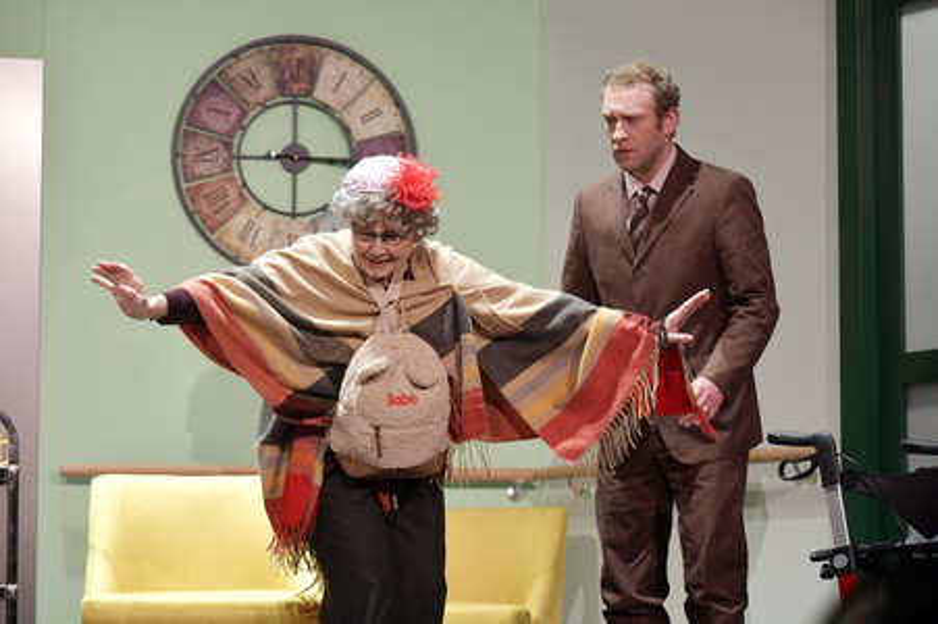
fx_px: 3124
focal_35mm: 120
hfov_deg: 17.1
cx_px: 469
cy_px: 312
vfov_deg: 11.4
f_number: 5.6
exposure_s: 1/160
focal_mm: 120
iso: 1000
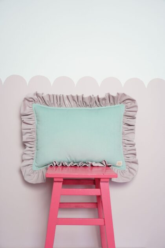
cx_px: 82
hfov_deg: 37.9
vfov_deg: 54.4
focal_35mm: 35
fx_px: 241
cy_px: 124
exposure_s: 1/40
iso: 1000
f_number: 4
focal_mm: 35
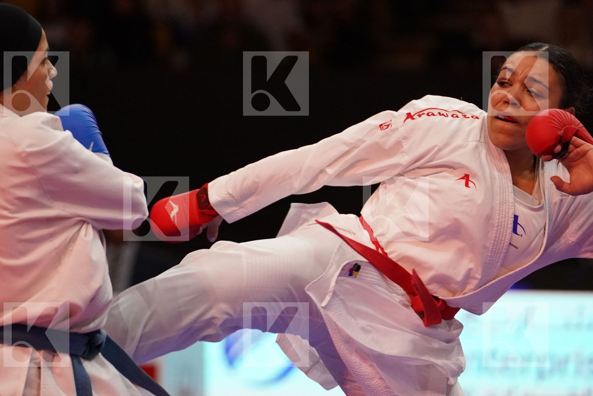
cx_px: 276
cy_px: 209
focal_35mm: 251
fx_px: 4135
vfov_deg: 5.5
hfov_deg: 8.2
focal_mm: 156
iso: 5000
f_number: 2.8
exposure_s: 1/1000
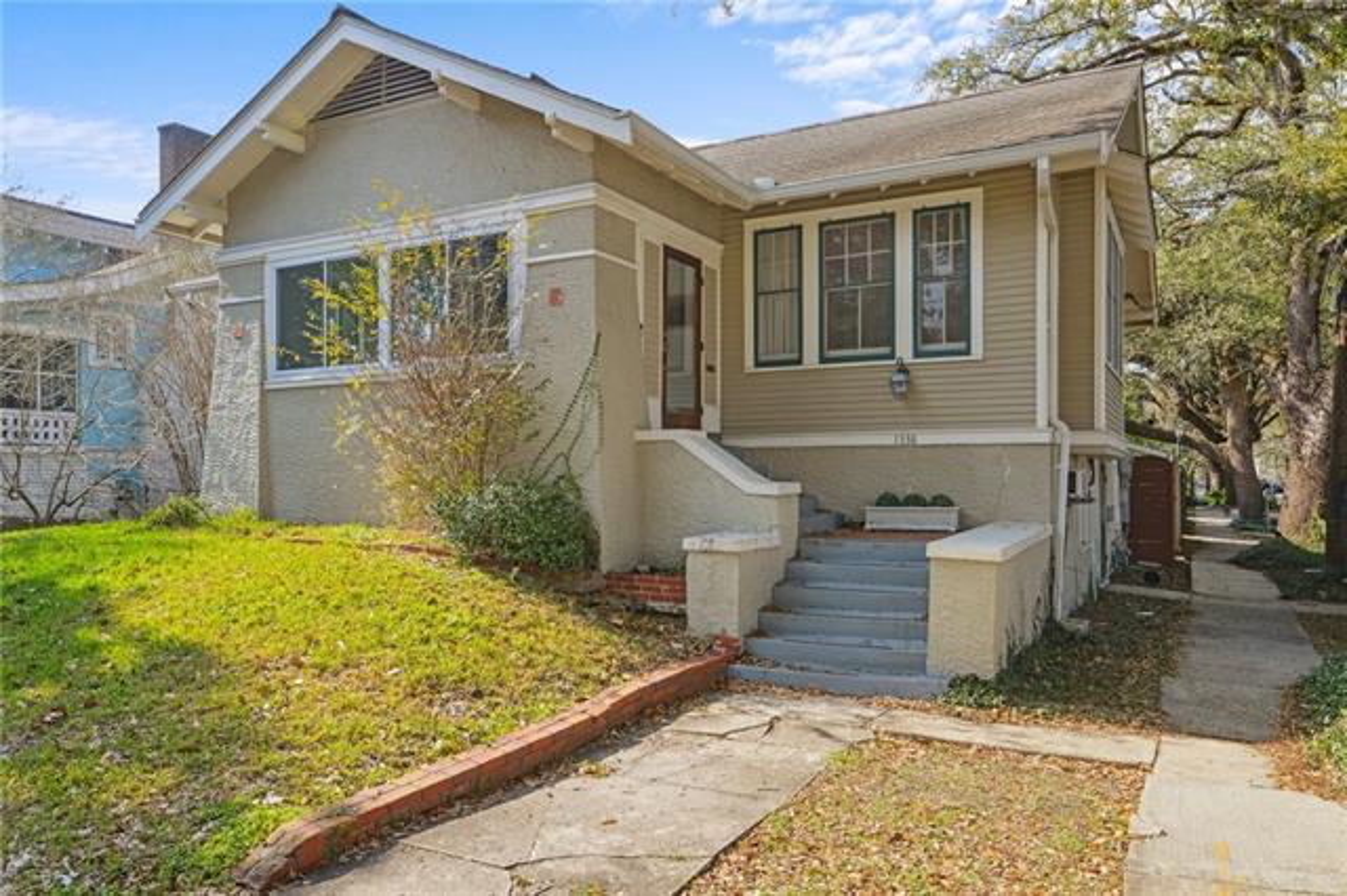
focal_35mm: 24
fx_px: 897
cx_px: 674
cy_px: 448
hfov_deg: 73.8
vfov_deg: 53.1
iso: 400
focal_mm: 24
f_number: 13
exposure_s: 1/160
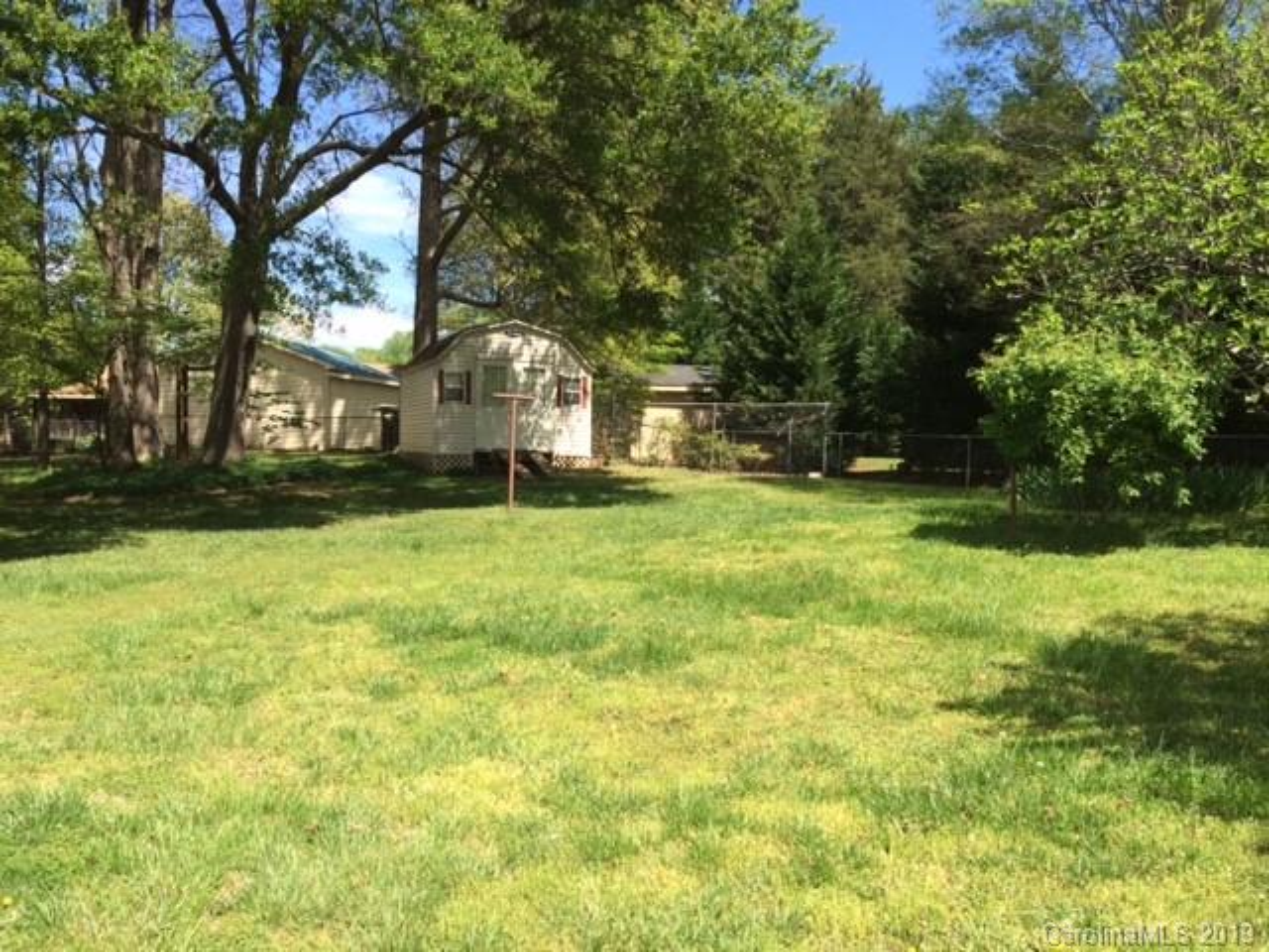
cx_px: 634
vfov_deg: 48.2
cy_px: 476
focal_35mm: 29
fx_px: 1063
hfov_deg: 61.7
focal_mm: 4.15
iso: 32
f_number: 2.2
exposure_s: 1/954
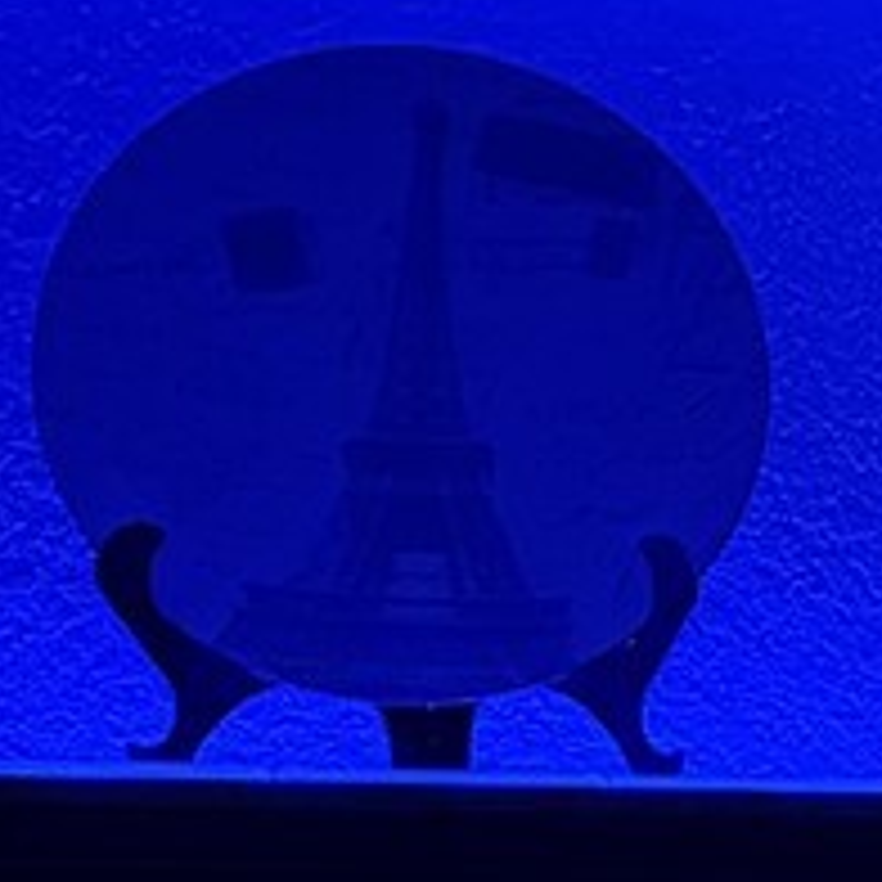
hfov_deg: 9.2
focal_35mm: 173
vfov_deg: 9.4
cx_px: 1976
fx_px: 4987
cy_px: 1827
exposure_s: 1/30
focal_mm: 6.76
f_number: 1.78
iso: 1600
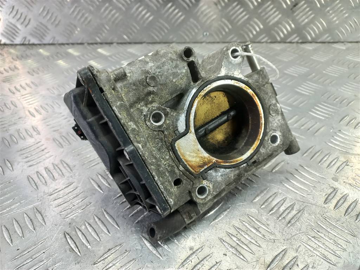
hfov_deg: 69.4
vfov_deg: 54.9
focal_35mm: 25
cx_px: 180
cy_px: 135
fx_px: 260
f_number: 1.8
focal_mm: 4.6
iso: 125
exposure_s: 1/50
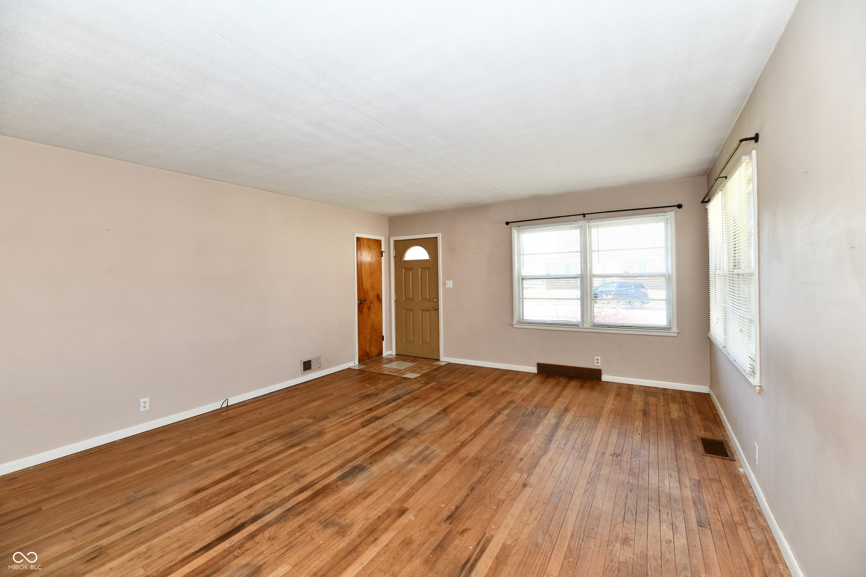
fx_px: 337
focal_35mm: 14
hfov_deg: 104.3
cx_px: 433
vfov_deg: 81.2
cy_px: 288
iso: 640
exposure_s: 1/60
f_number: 6.3
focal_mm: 14
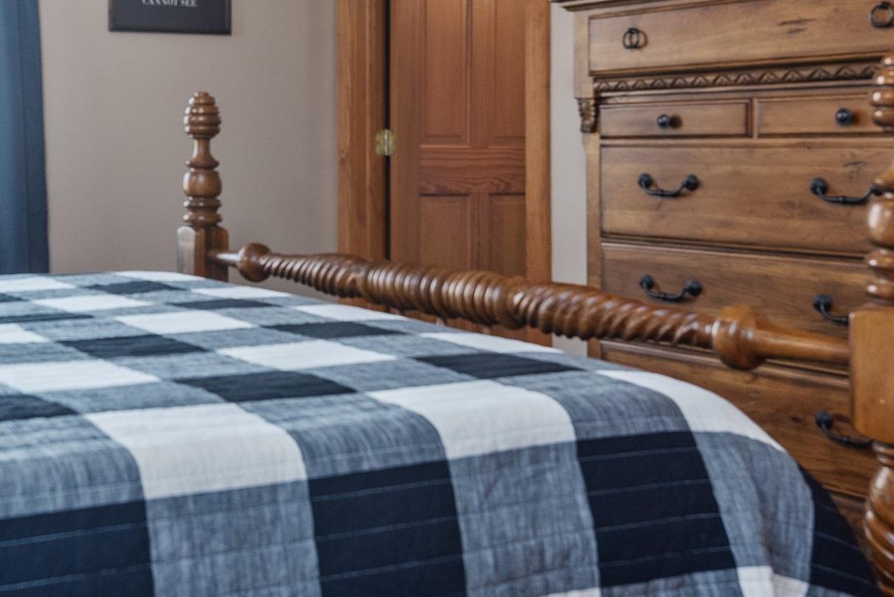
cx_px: 59
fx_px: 1242
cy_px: 150
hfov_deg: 36.6
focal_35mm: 50
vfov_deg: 26.7
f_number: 7.1
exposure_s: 1/5
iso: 400
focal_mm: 19
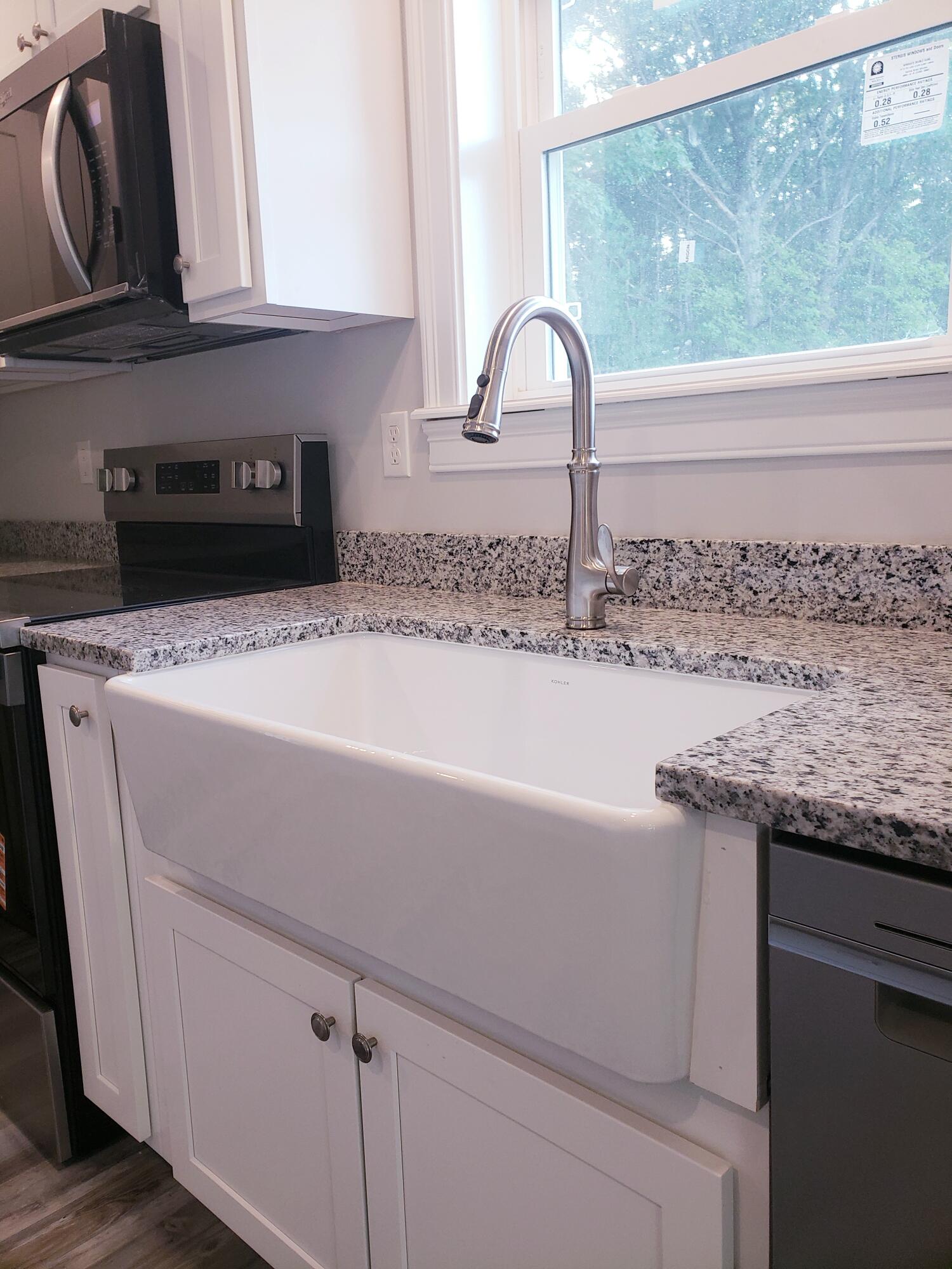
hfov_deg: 53.1
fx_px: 953
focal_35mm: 26
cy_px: 634
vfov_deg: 67.3
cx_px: 476
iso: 160
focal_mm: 4.3
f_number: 2.4
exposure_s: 1/60
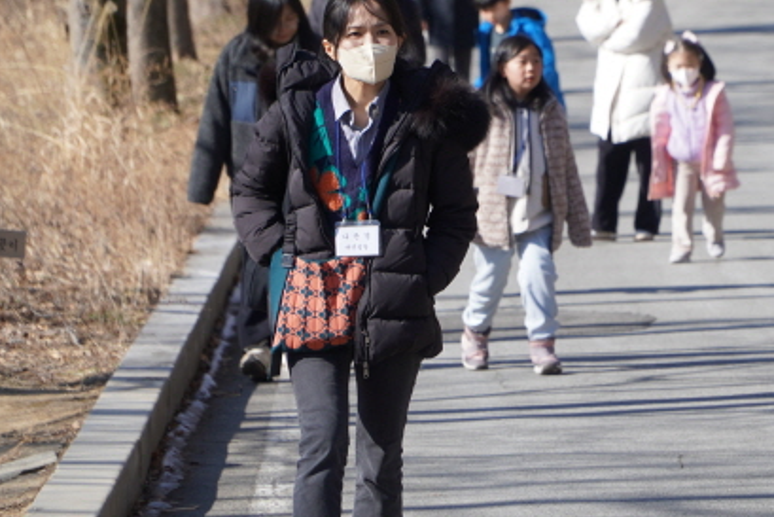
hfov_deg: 6.8
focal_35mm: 302
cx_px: 626
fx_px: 6494
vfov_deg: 4.6
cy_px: 141
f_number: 4.5
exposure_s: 1/640
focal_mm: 103
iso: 100
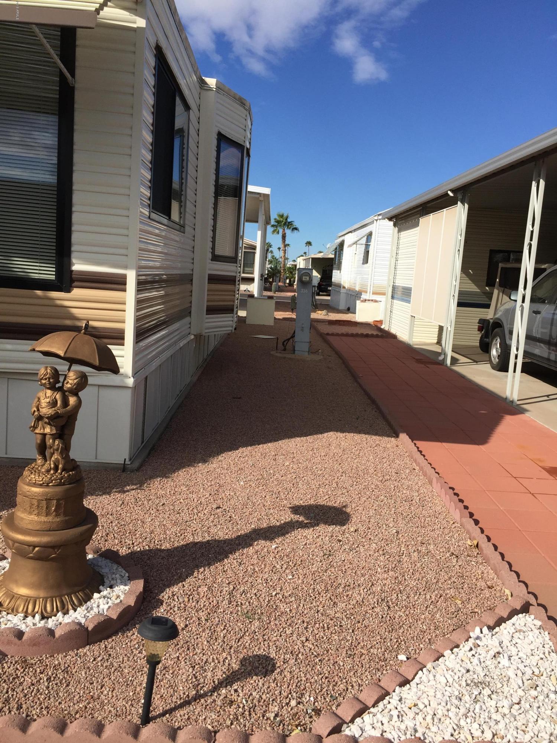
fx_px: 622
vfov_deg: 61.7
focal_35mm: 29
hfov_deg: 48.2
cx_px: 278
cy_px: 372
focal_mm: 4.15
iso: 32
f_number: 2.2
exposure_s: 1/2825
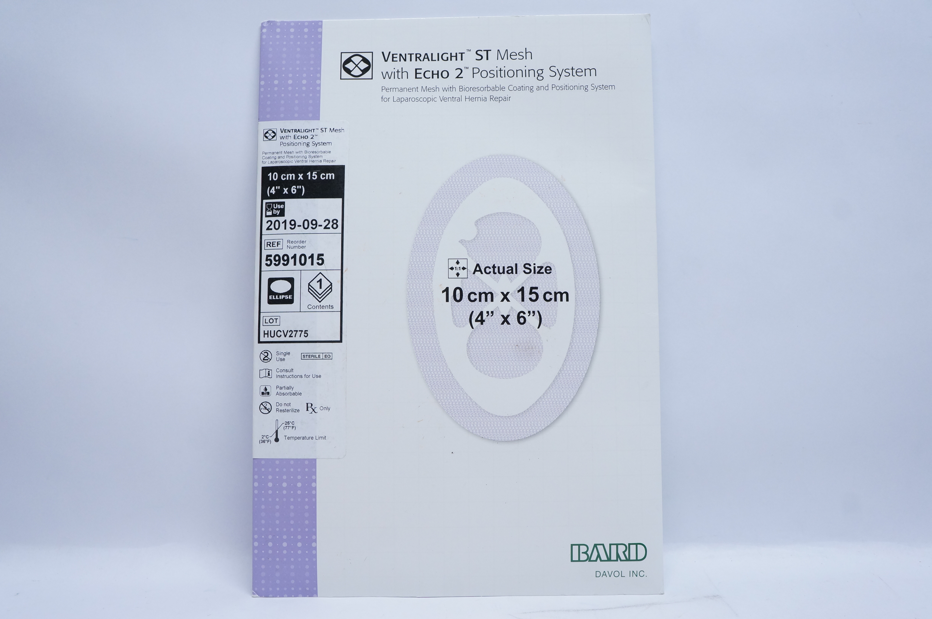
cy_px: 310
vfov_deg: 39.9
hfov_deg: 57.3
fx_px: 853
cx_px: 466
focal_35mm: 33
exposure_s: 1/50
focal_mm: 22
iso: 800
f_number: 7.1
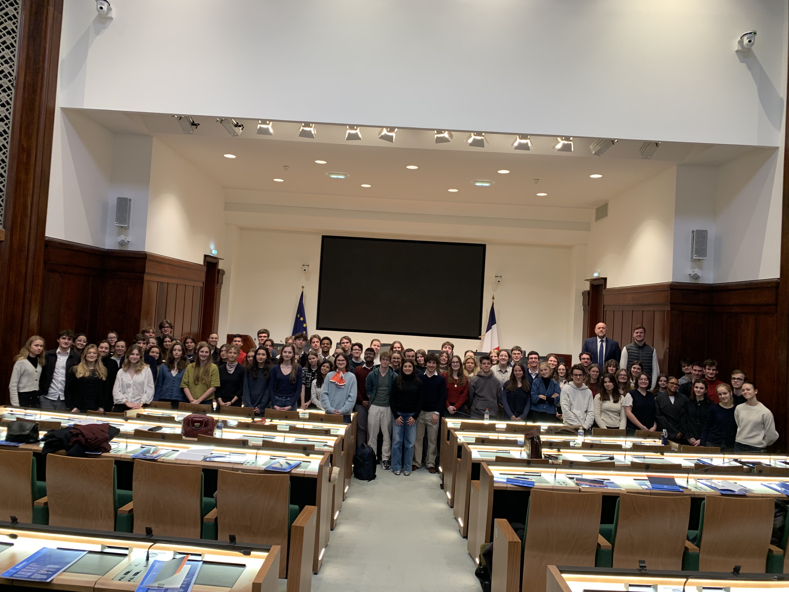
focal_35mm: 26
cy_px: 296
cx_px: 394
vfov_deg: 53.1
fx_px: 593
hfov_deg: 67.3
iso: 80
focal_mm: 4.25
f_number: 1.8
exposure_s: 1/41
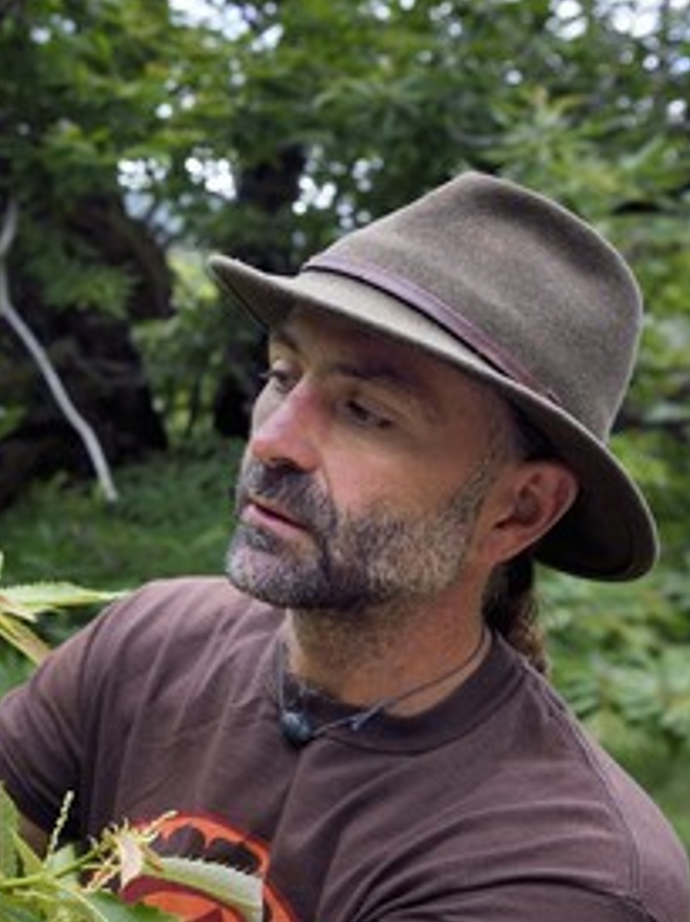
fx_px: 1491
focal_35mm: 56
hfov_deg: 24.9
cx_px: 12
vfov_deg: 34.4
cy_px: 468
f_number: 5.6
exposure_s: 1/200
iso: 800
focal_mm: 38
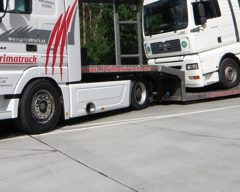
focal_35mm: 46
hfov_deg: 40.2
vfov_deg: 31.7
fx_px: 327
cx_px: 102
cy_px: 32
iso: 64
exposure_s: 1/500
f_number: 5.6
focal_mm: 4.6
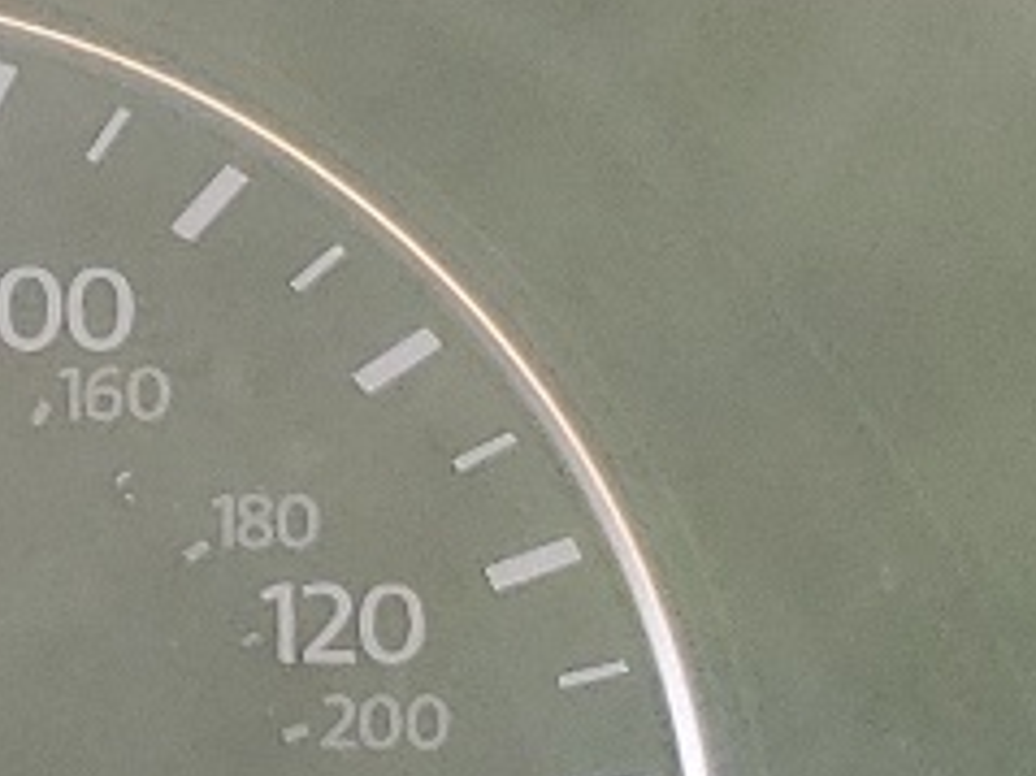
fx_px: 5205
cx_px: -2254
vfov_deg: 8.5
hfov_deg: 8.9
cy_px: 850
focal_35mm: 174
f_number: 1.5
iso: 50
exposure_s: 1/164
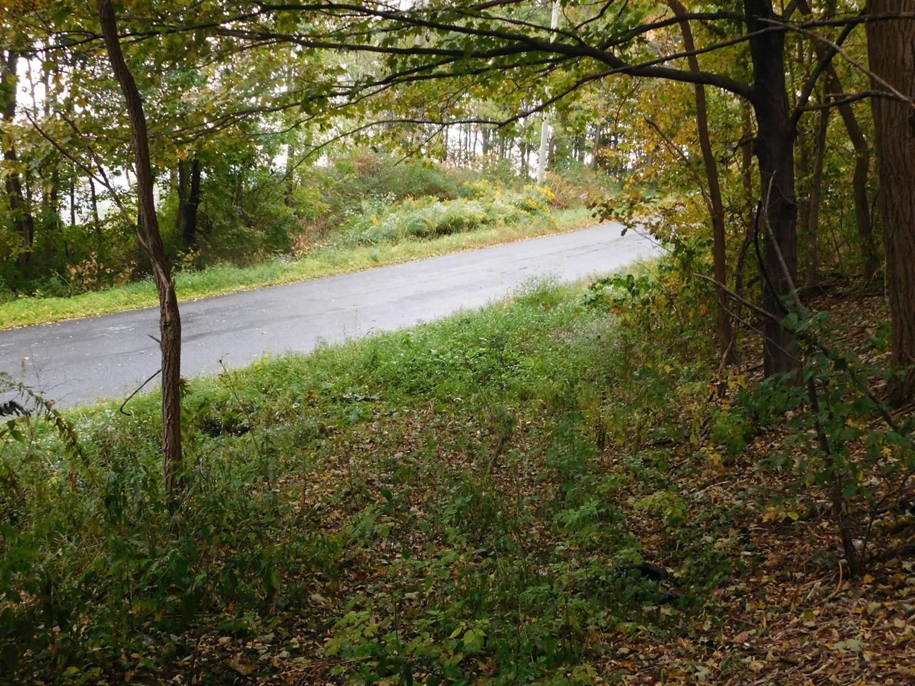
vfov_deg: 39.6
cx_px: 458
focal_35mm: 36
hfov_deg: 51.4
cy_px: 343
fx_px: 951
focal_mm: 6.3
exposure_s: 1/30
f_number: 3.5
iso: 280
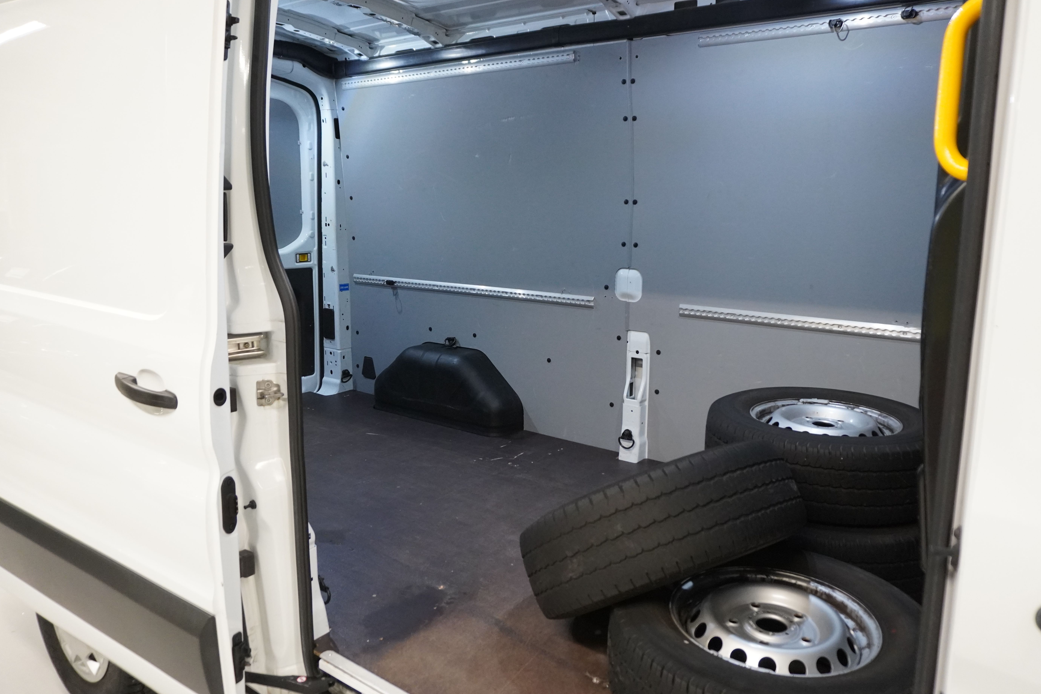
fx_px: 752
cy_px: 326
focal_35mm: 26
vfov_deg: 49.5
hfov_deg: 69.4
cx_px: 535
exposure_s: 1/160
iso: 2500
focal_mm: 16
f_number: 3.5
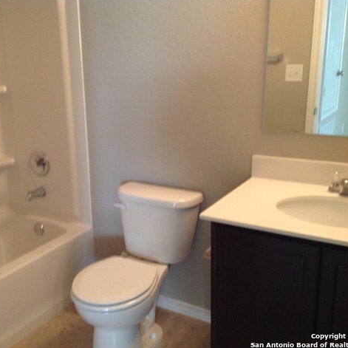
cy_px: 173
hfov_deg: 39.8
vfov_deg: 40.0
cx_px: 132
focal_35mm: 42
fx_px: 478
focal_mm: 4.28
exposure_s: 1/15
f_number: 2.4
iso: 125
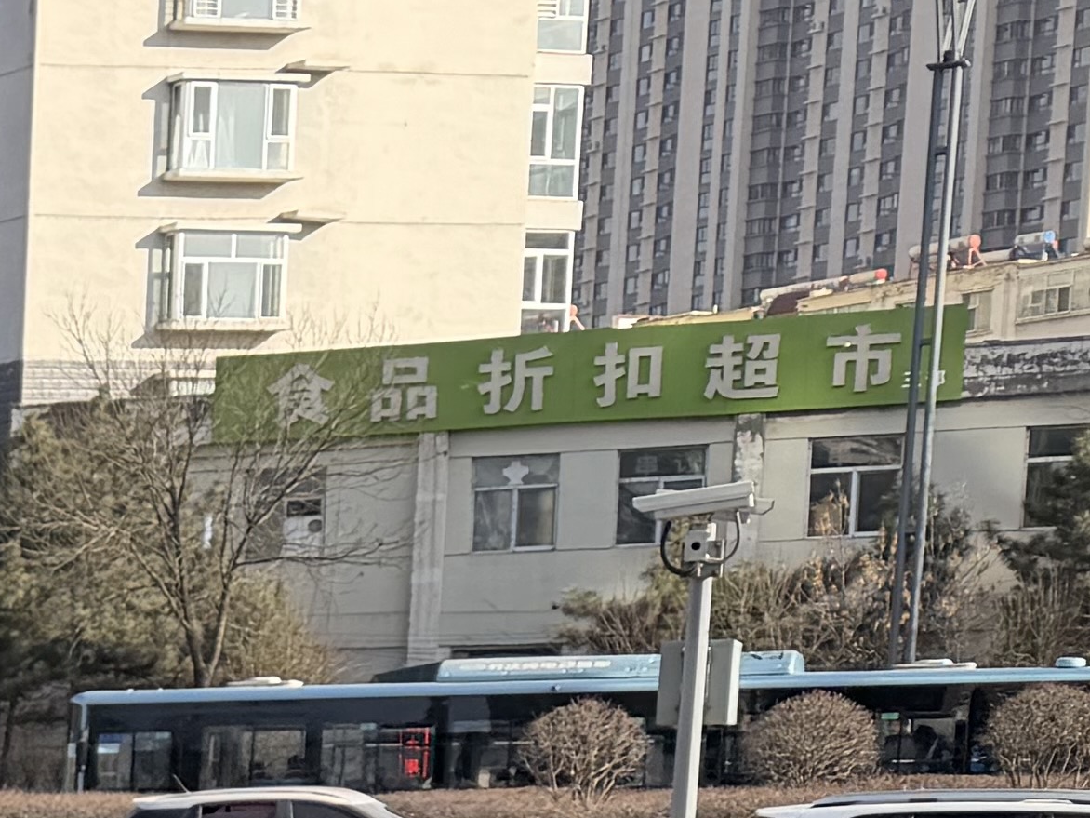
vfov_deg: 12.0
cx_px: -1488
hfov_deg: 13.0
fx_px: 3684
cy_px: 1299
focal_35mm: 117
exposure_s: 1/1727
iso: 80
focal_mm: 6.76
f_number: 1.78
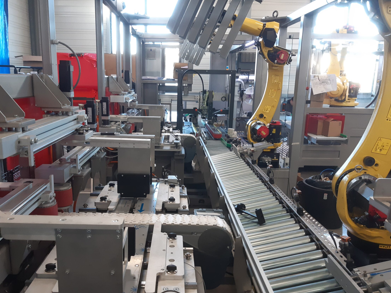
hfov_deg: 59.8
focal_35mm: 30
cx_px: 175
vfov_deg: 46.8
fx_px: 339
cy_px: 158
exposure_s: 1/50
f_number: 1.7
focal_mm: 3.92
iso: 160
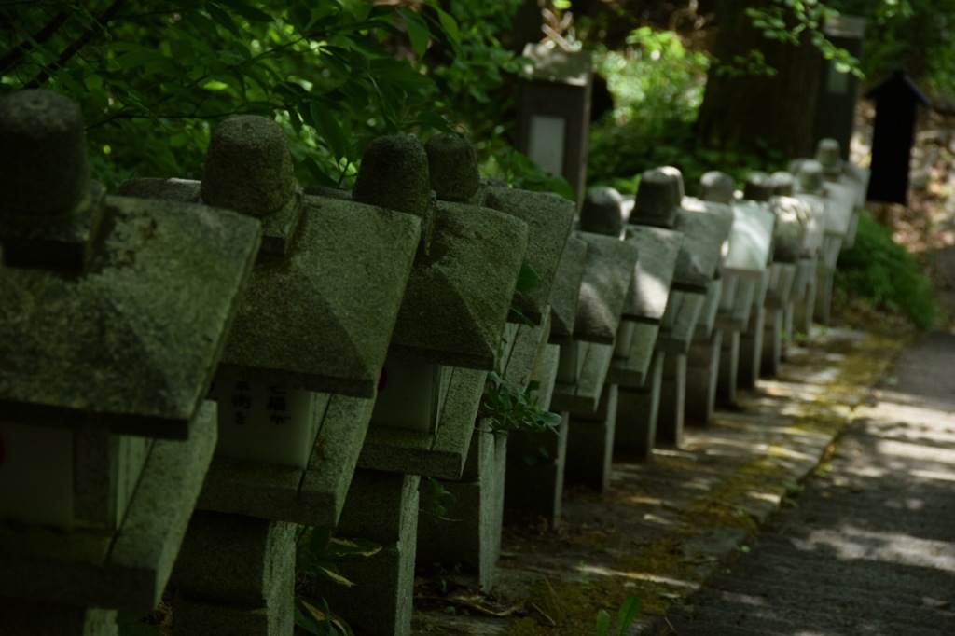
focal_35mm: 195
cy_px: 318
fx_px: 5171
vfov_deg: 7.0
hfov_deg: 10.6
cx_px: 478
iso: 400
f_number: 8
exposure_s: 1/250
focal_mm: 130
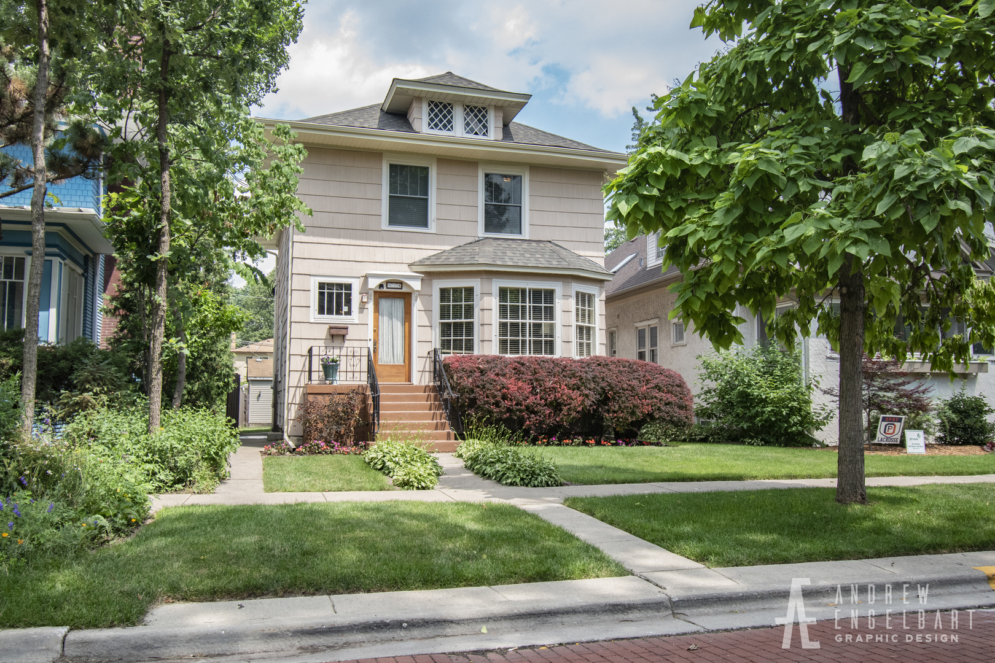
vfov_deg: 43.6
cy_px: 332
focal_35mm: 30
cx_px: 498
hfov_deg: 61.9
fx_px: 829
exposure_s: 1/800
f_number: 7.1
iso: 800
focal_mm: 20
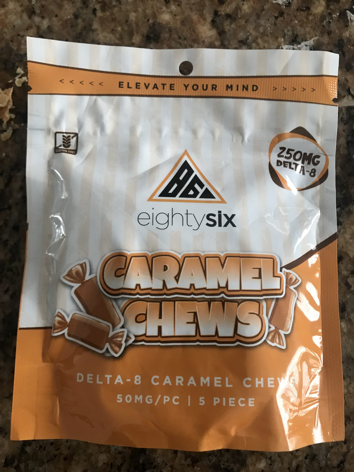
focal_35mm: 28
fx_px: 382
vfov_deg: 63.4
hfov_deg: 49.7
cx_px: 177
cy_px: 236
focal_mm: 3.99
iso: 40
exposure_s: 1/15
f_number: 1.8
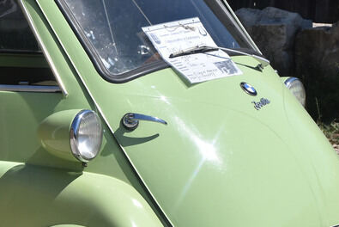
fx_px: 2431
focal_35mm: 258
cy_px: 170
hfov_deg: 8.0
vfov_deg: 5.3
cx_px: 31
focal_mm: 68
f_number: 10
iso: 200
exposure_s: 1/400
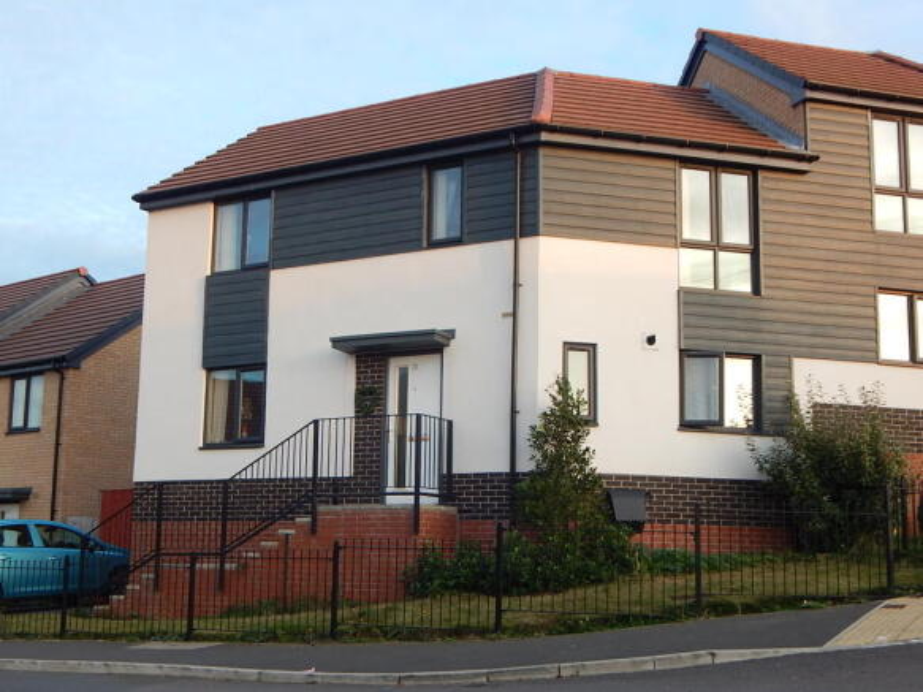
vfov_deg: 30.3
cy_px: 346
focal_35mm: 48
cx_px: 462
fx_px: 1280
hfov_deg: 39.7
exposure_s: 1/60
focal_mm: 8.6
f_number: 3.7
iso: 125
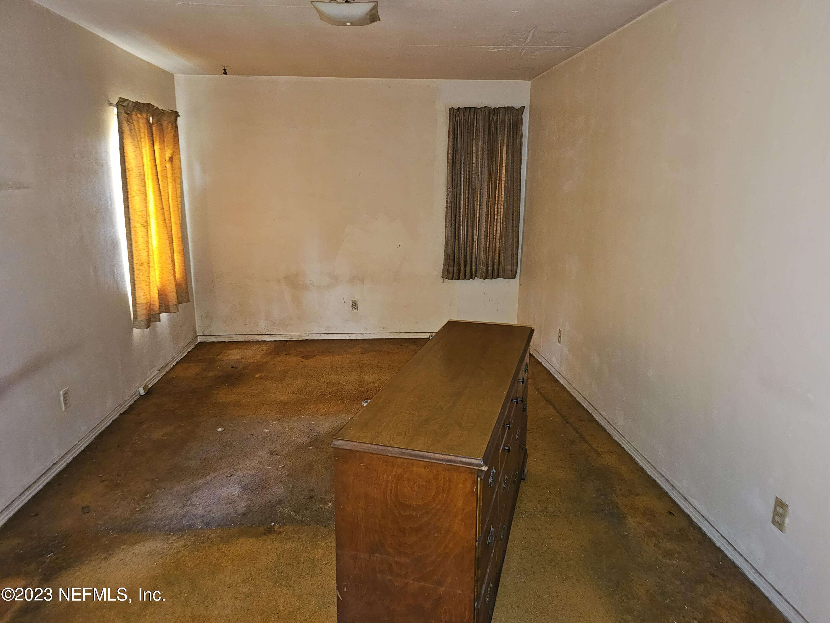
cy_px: 312
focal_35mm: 23
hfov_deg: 73.9
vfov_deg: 58.9
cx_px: 415
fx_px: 551
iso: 250
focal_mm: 6.3
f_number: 1.7
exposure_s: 1/10
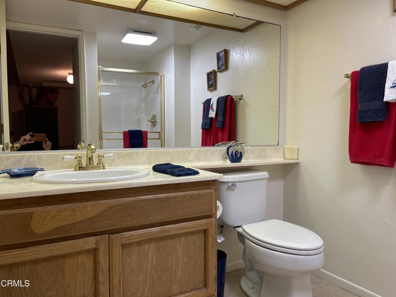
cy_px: 148
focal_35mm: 25
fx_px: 286
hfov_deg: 69.4
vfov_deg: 54.9
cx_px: 198
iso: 100
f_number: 1.6
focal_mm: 5.1
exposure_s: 1/90
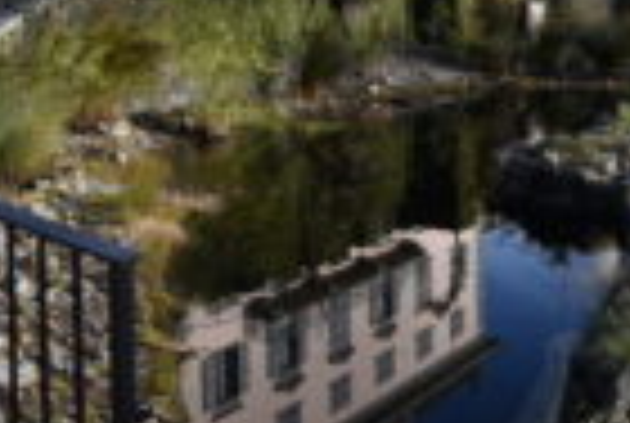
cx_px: 536
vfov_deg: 27.2
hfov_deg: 38.9
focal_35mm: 48
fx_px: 842
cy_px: 43
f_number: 10
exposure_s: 1/640
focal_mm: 14
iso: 800
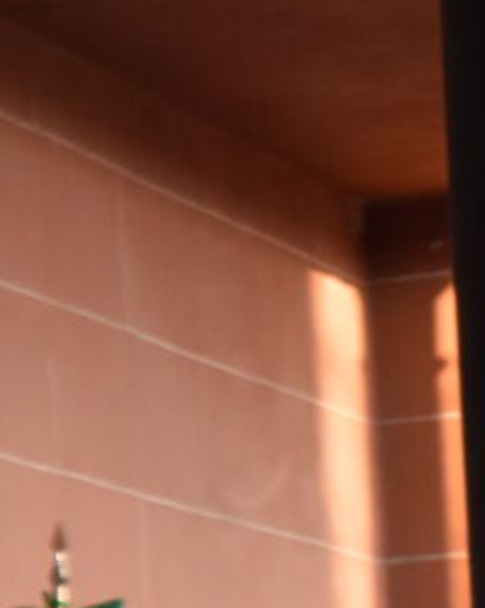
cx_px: -1230
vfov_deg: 7.0
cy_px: 1016
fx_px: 4868
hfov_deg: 5.2
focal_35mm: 271
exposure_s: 1/250
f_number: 4.5
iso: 720
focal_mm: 32
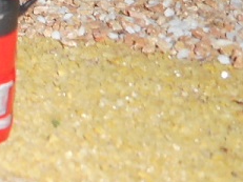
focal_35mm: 130
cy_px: -173
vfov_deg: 10.5
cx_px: -329
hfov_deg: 12.3
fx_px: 912
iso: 80
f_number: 3.7
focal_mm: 4.5
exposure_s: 1/25
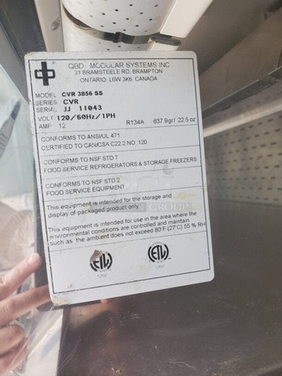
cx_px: 141
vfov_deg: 67.3
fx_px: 282
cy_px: 188
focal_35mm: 26
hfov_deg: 53.1
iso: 125
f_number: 2.4
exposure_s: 1/100
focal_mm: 4.3
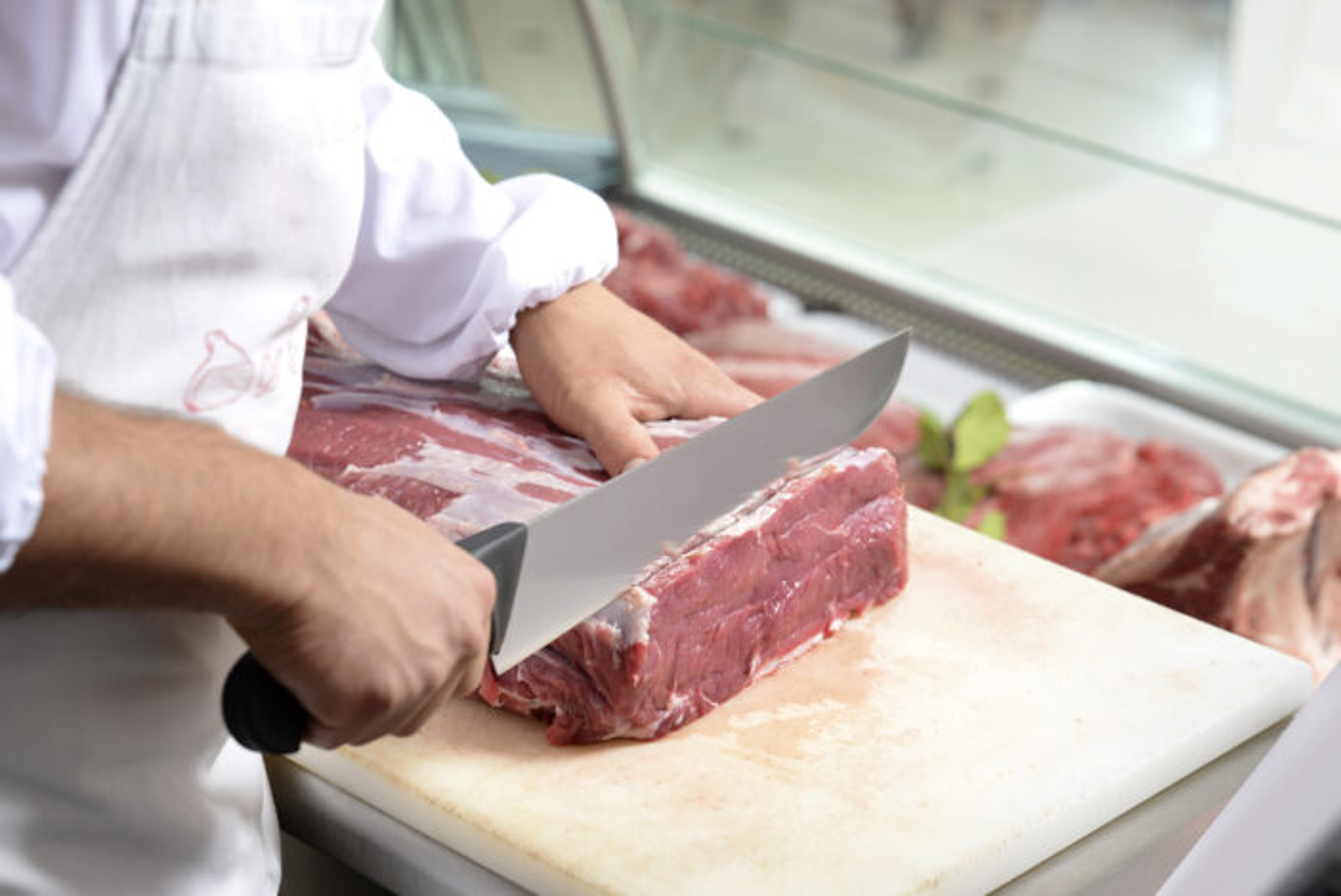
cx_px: 670
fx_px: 3168
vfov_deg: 16.1
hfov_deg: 23.9
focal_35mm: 85
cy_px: 448
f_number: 5.6
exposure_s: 1/60
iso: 100
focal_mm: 85
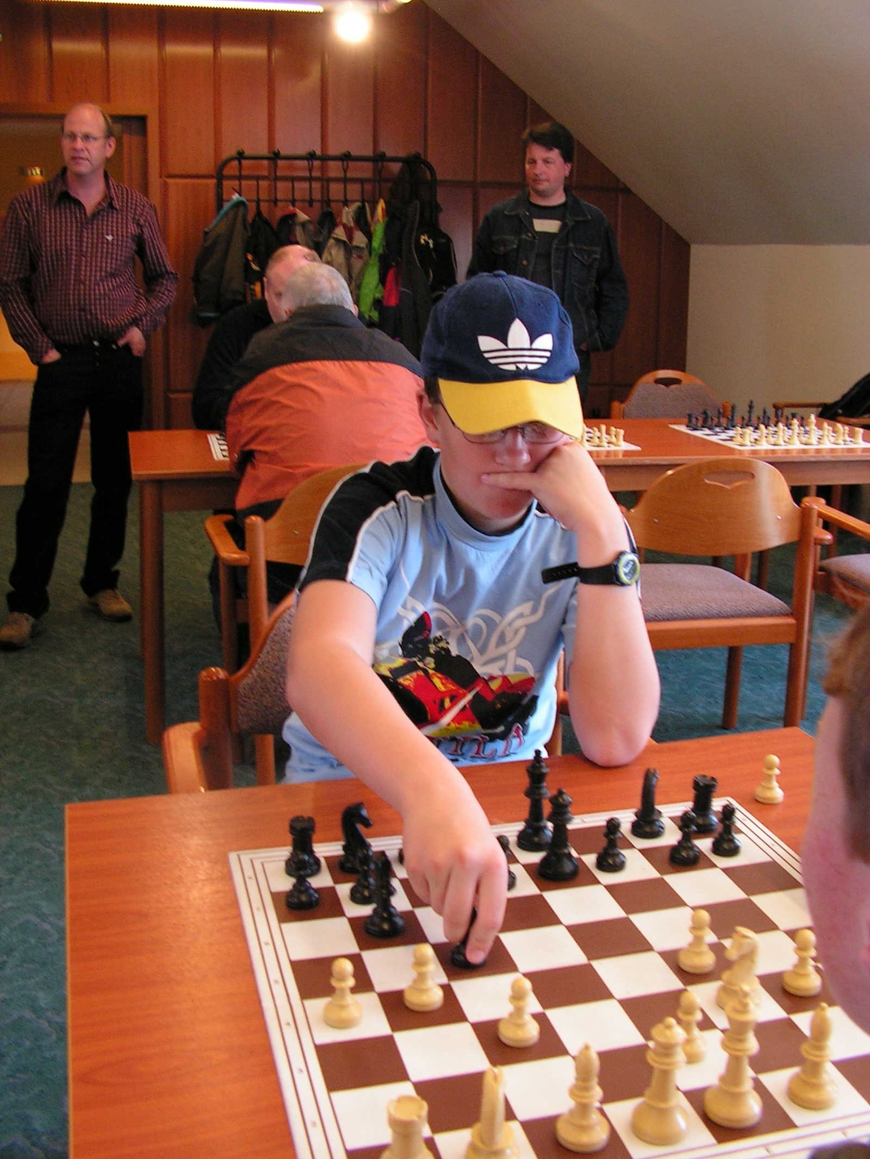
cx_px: 435
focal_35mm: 36
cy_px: 580
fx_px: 1206
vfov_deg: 51.4
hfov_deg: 39.7
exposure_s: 1/40
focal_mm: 6
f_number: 3.2
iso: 125
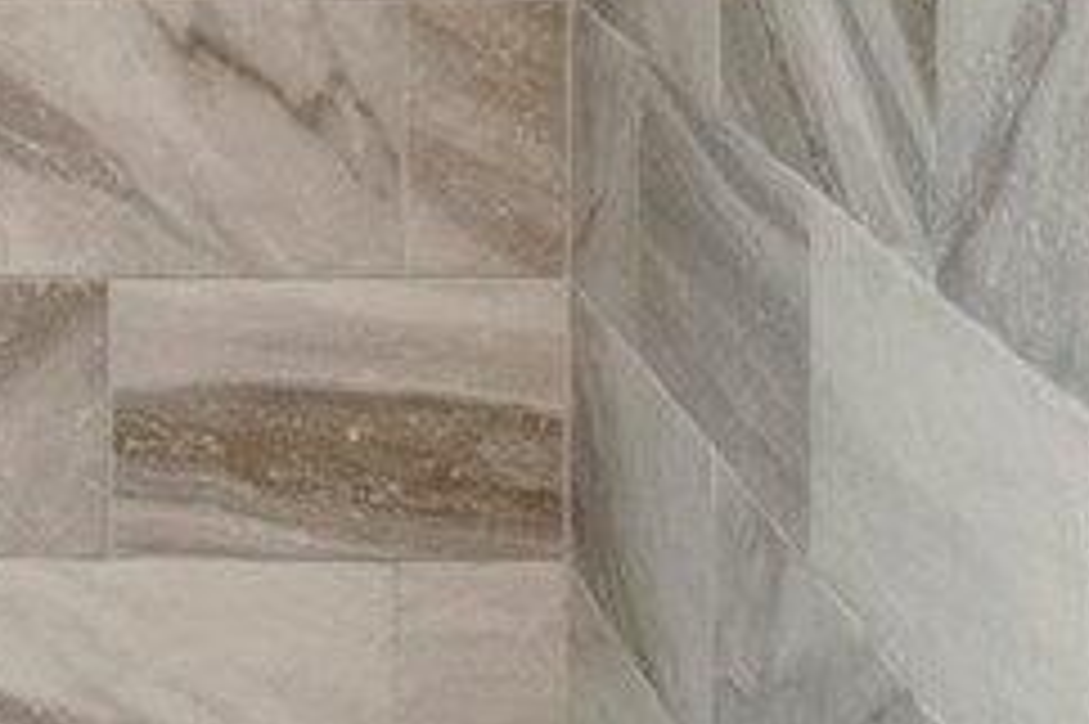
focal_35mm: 108
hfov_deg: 18.1
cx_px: -162
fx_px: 3265
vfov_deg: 11.9
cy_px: -495
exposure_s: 1/6
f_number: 8
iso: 320
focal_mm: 17
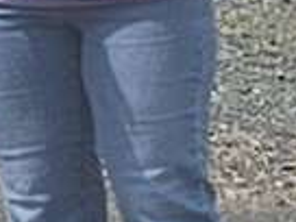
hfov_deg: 11.3
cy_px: -122
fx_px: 1445
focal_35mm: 169
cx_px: -120
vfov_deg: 8.6
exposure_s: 1/2175
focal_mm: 5.4
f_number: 1.8
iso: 25
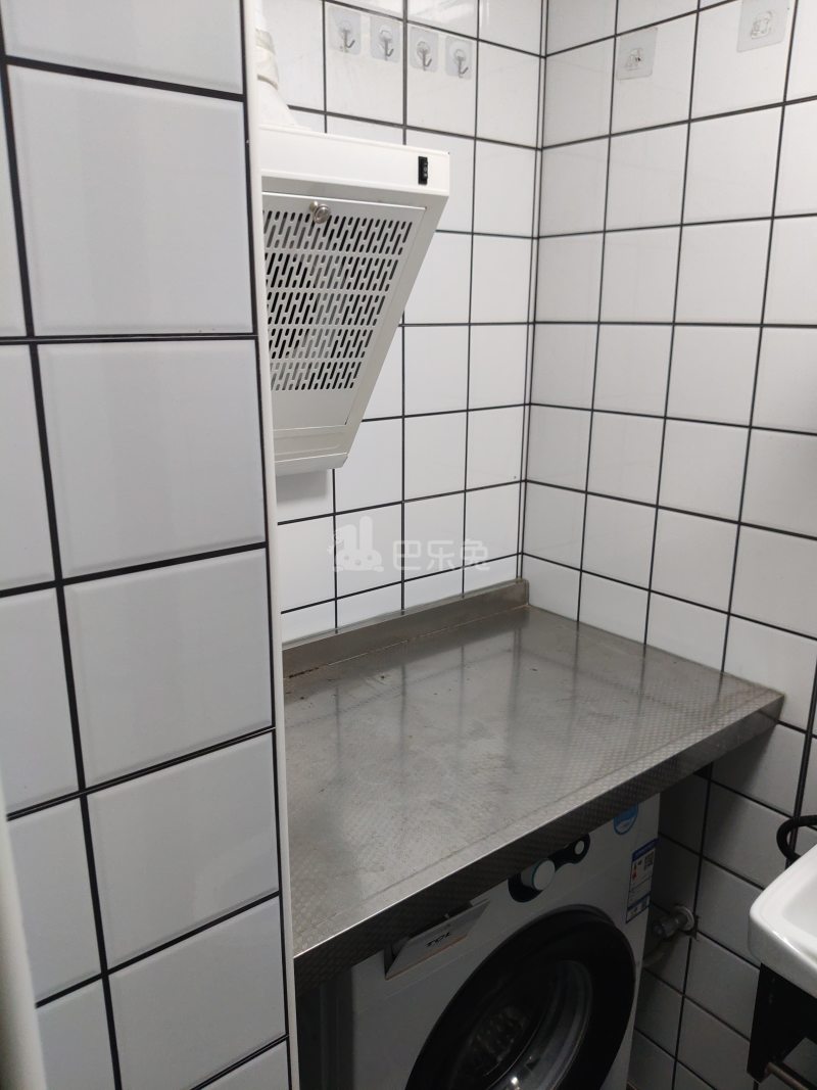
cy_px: 545
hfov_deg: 53.1
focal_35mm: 26
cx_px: 408
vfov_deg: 67.3
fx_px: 818
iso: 404
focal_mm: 4.84
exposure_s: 1/50
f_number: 1.88
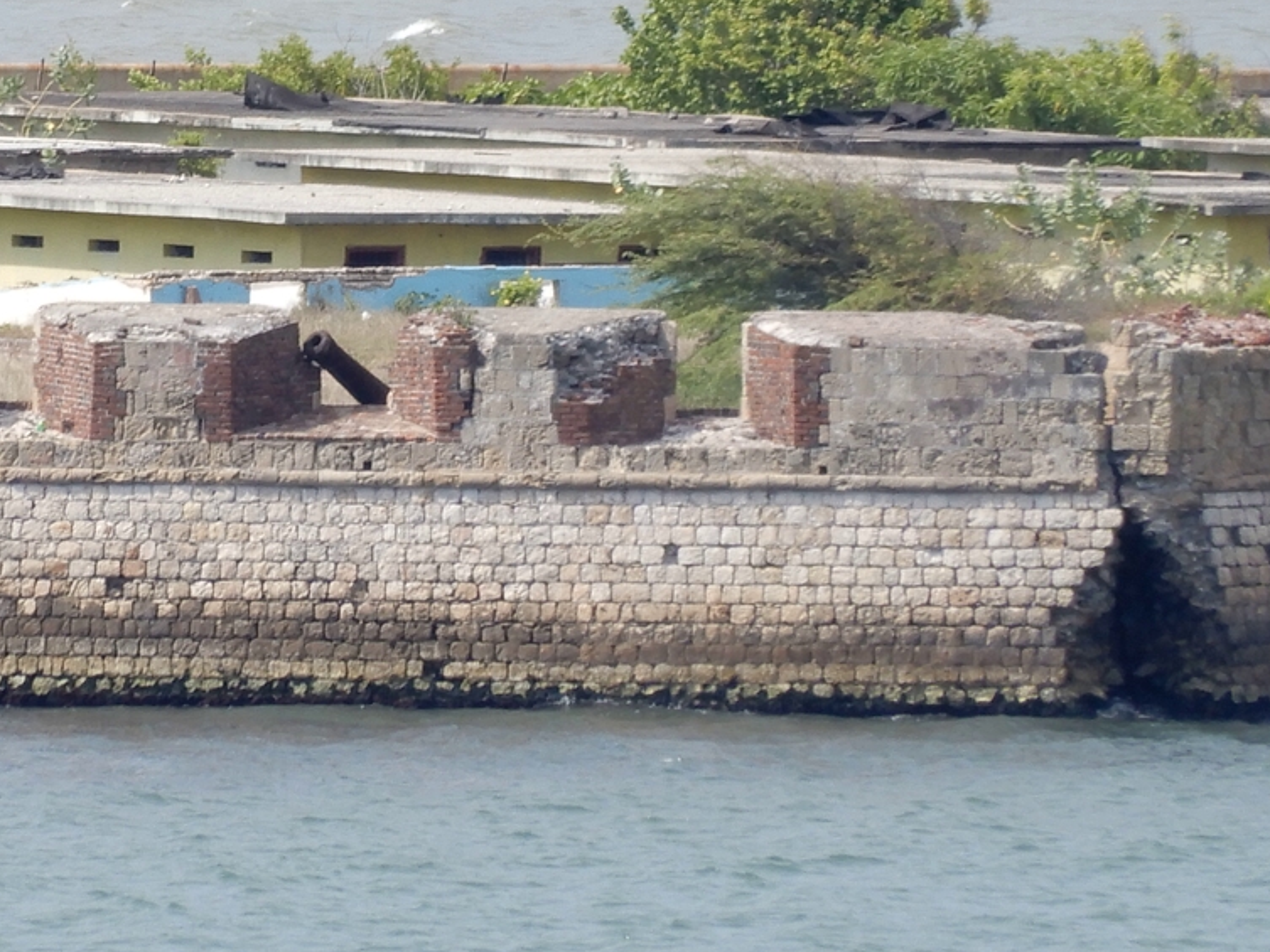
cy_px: 14
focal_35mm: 2023
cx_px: 180
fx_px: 74232
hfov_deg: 1.0
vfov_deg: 0.7
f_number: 6.9
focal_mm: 151
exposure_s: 1/250
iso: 80
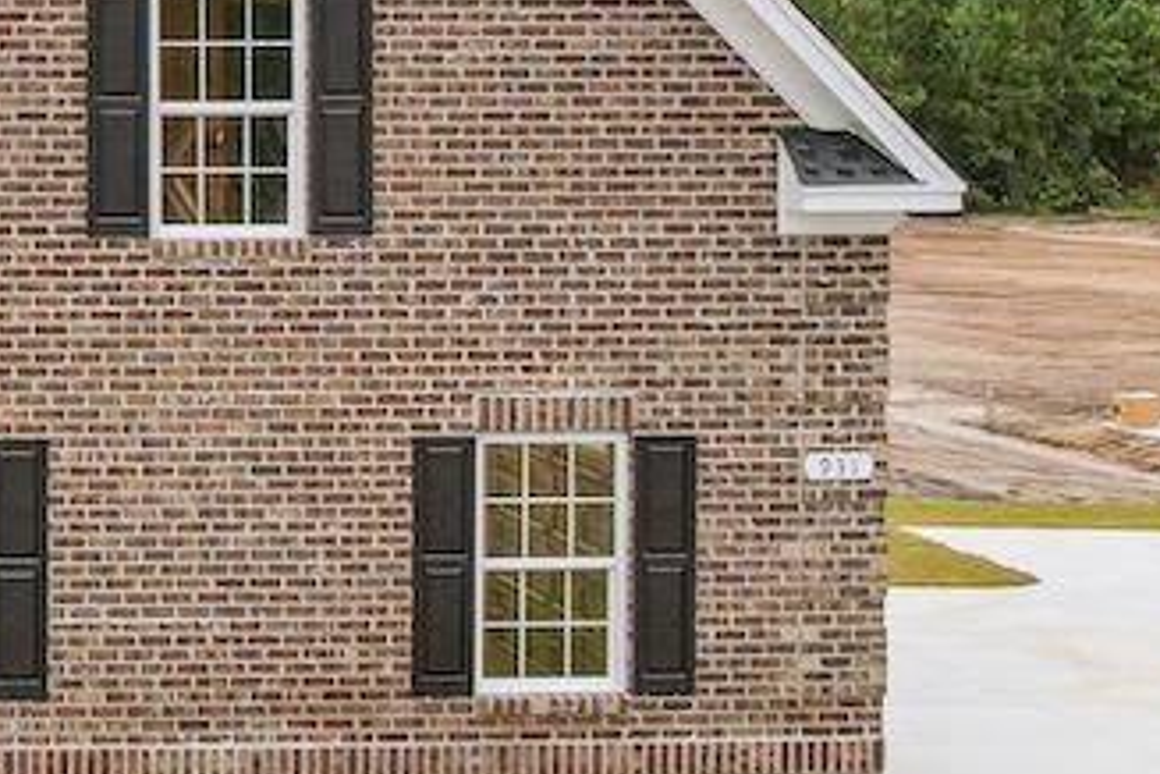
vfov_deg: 15.7
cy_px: 75
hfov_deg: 21.0
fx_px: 2771
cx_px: -440
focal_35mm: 86
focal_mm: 8.38
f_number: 2.8
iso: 170
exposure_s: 1/15
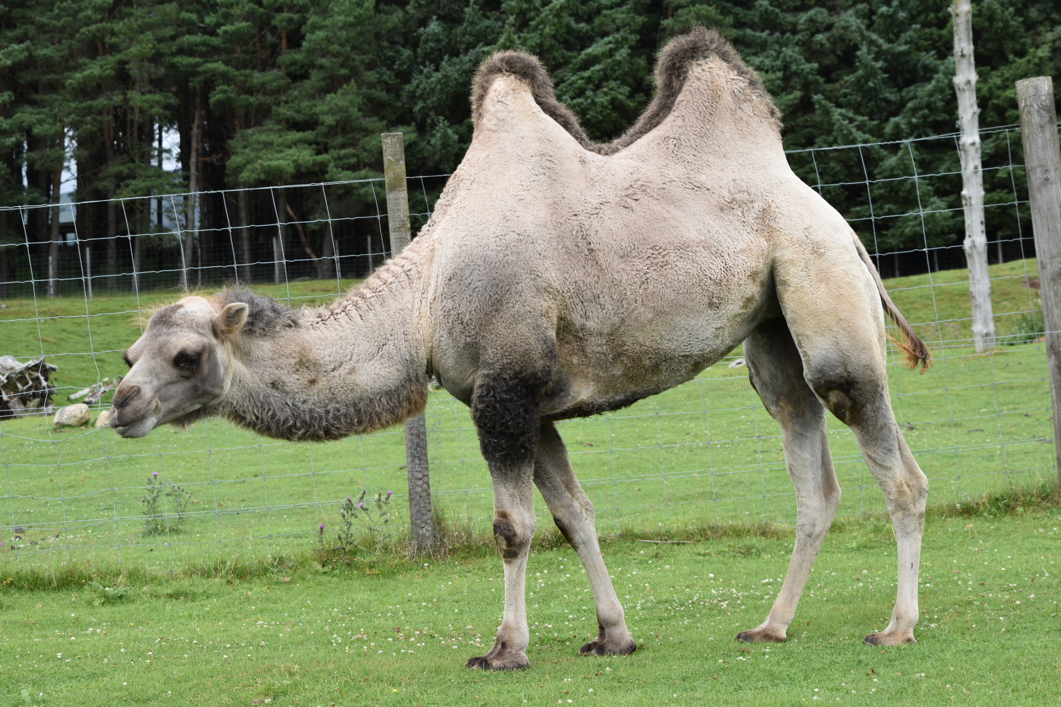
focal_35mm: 98
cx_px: 530
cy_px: 354
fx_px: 2873
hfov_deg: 20.9
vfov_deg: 14.0
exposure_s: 1/320
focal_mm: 65
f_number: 9
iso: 200
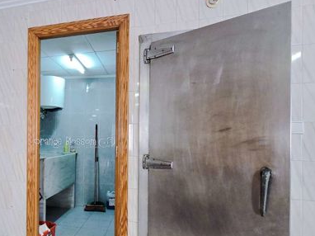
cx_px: 75
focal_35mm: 24
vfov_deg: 56.3
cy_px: 142
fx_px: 218
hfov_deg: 66.6
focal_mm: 2.2
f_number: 2.2
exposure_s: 1/50
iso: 200
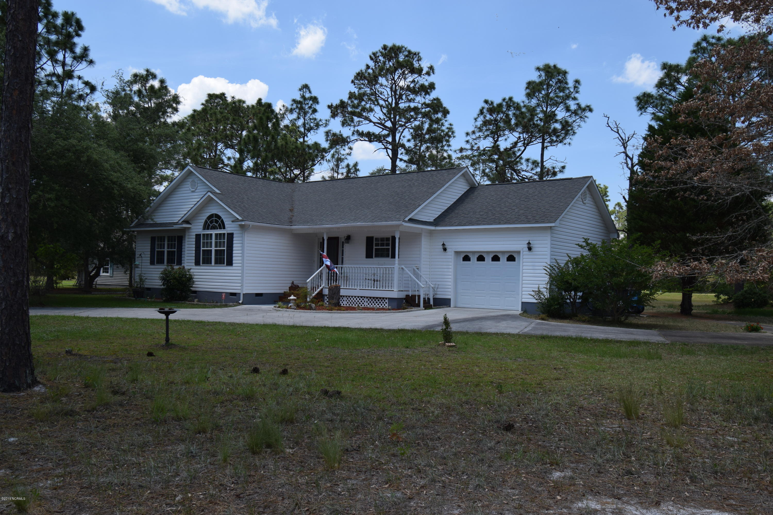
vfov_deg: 43.6
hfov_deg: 61.9
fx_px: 644
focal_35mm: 30
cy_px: 258
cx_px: 386
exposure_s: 1/400
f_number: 9
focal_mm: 20
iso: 200
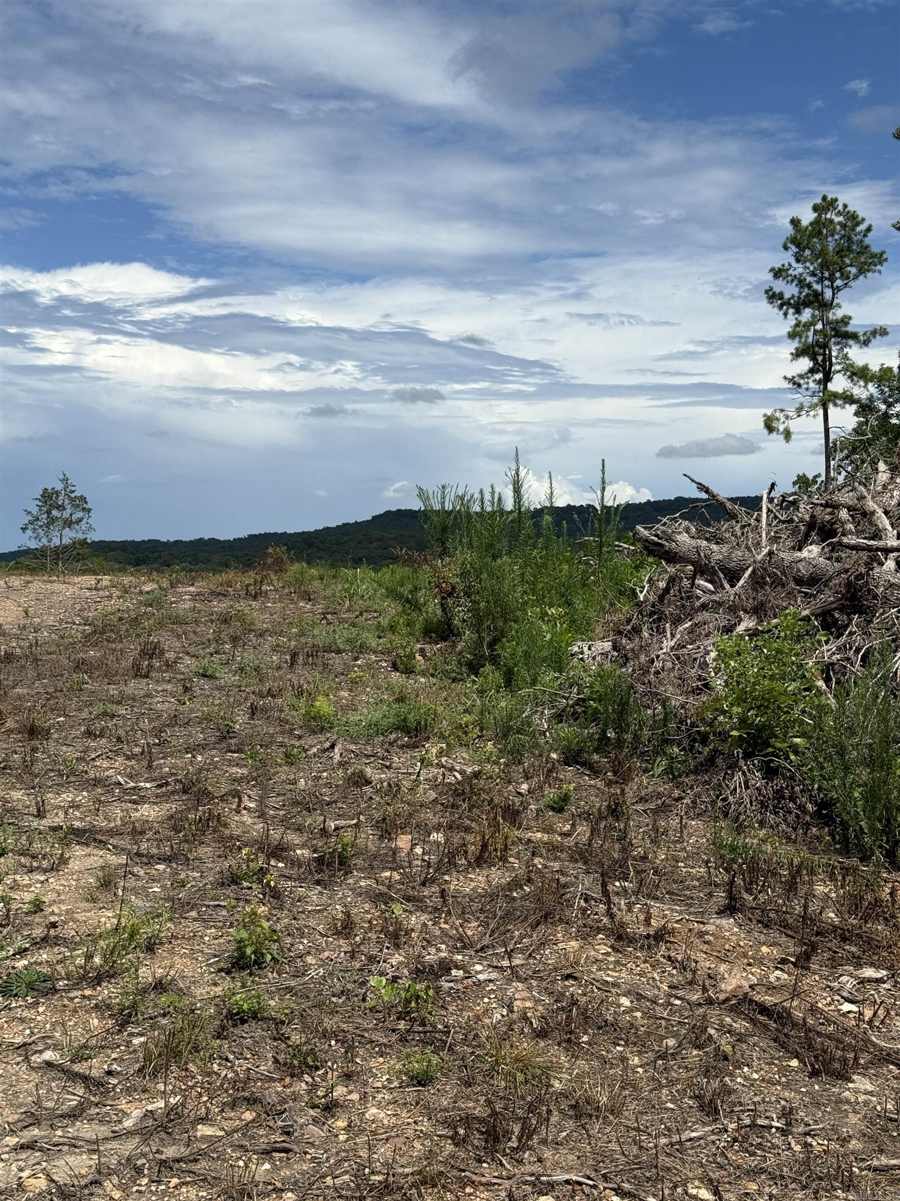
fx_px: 1664
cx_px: 450
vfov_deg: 39.7
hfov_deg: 30.3
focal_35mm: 48
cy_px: 600
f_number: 1.78
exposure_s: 1/9901
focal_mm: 6.76
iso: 64
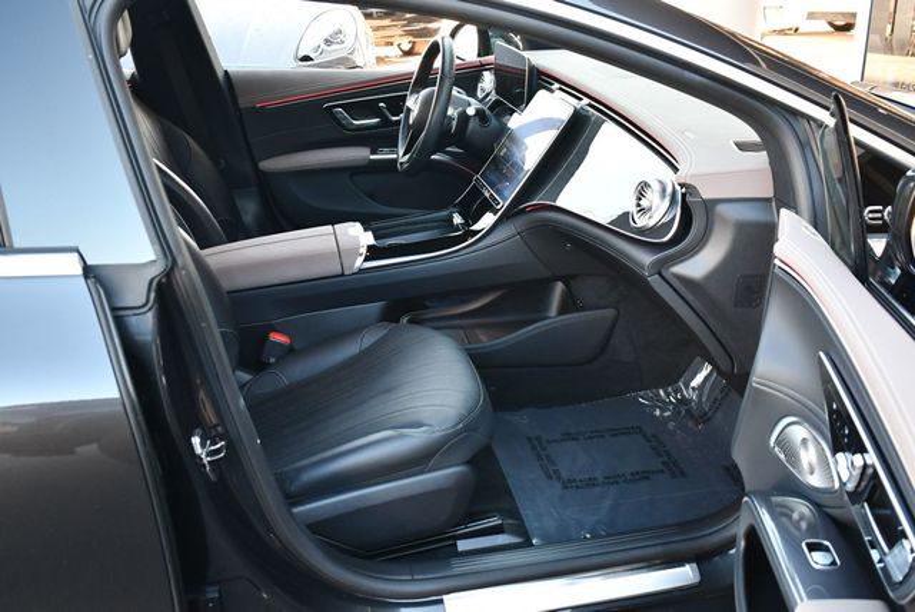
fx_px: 916
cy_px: 306
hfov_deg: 53.1
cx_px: 458
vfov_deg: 36.9
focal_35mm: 36
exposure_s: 1/160
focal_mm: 18
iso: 800
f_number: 3.5
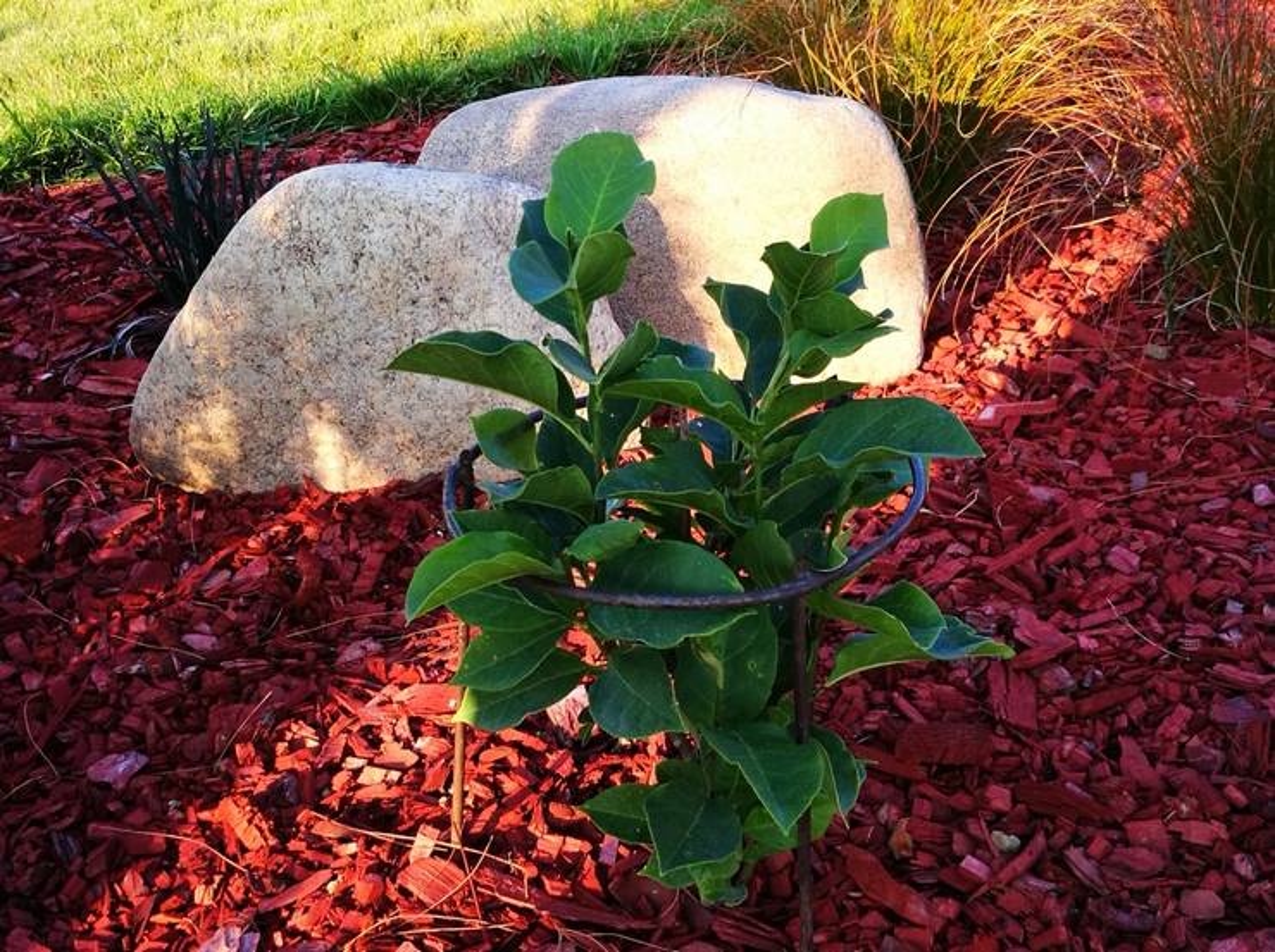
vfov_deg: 39.6
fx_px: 1324
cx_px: 638
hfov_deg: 51.4
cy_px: 476
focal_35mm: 36
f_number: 2.2
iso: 50
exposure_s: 1/121
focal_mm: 4.5
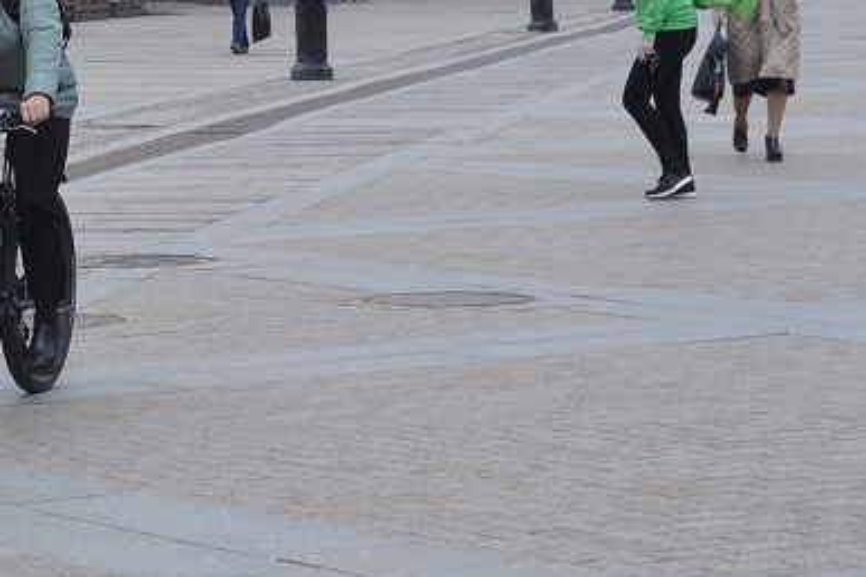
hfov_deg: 12.8
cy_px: 25
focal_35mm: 155
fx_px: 3728
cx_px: -244
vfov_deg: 8.8
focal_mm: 40
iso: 100
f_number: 7.1
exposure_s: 1/200
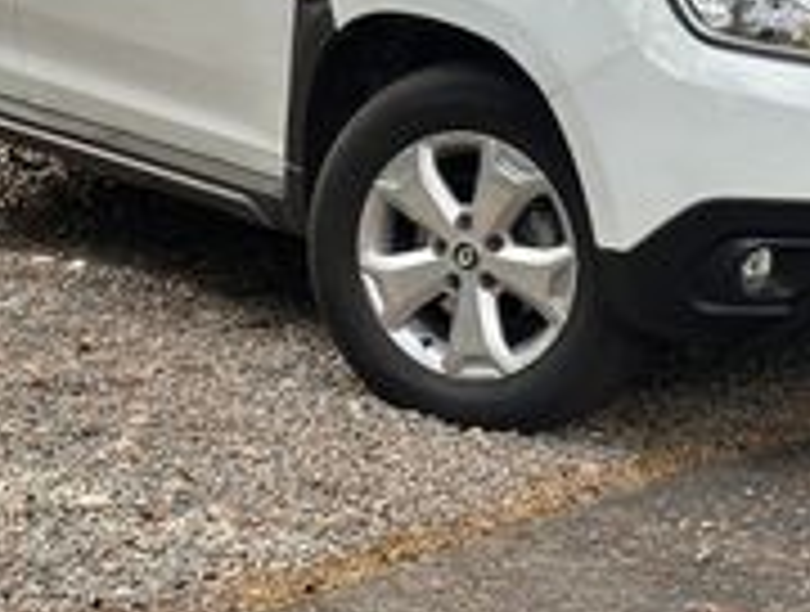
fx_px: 2933
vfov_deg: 11.7
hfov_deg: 15.7
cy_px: -126
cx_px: 508
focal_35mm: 125
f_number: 1.78
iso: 64
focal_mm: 6.86
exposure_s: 1/284
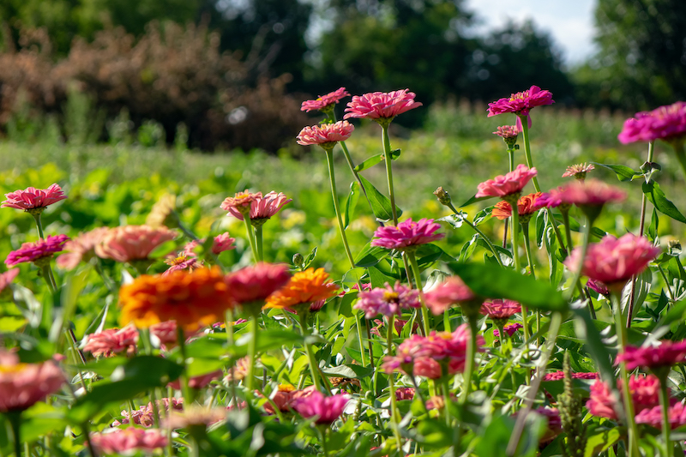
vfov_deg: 6.9
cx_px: 343
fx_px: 3810
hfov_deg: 10.3
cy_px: 228
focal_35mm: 200
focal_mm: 73.19
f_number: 4
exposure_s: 1/640
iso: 125
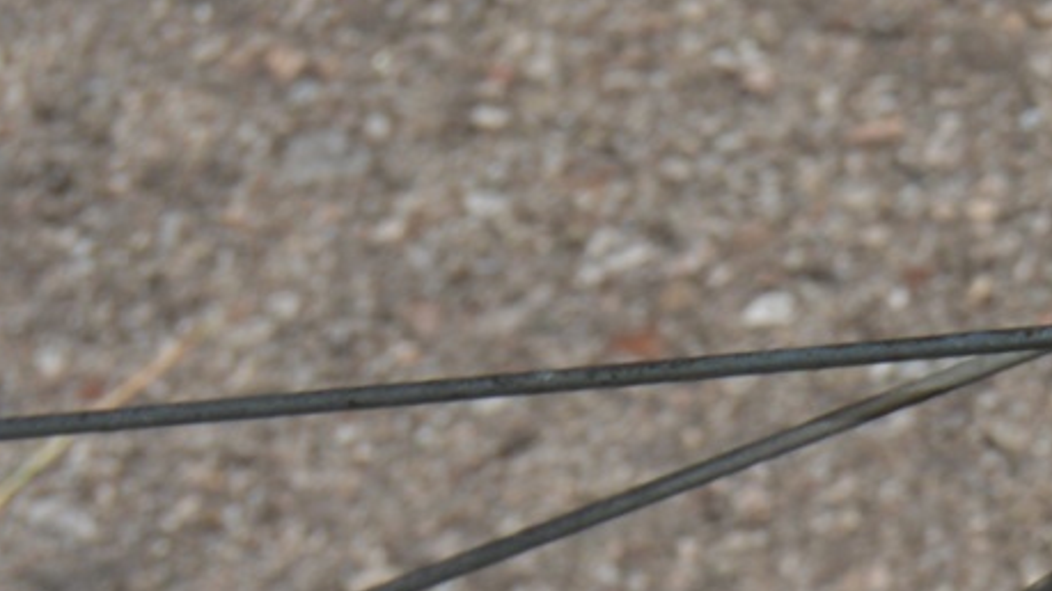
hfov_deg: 6.3
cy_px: 608
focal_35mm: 325
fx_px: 9064
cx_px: 2718
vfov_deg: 3.7
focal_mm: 38
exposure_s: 1/200
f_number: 10
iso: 100
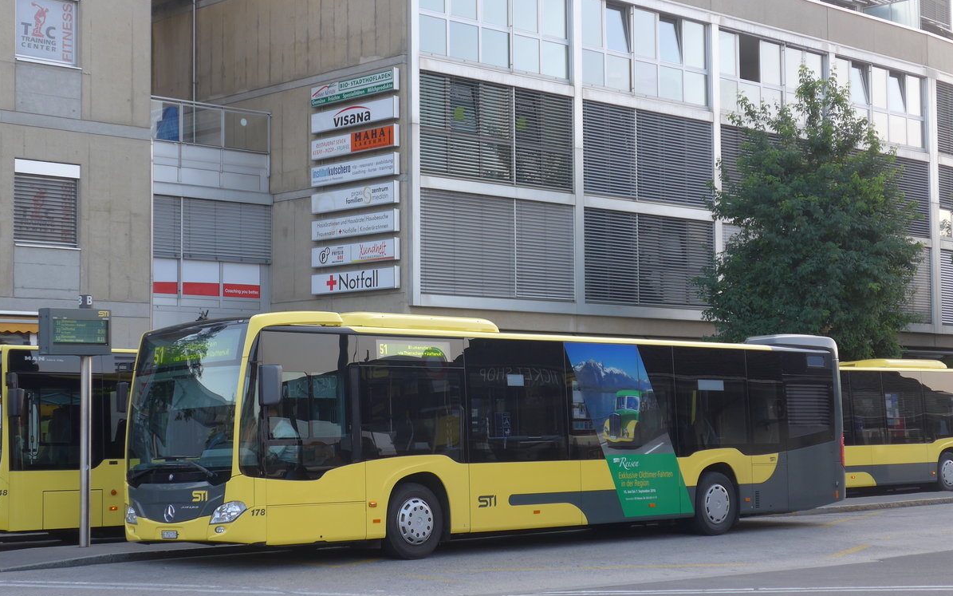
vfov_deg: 19.7
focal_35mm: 66
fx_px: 1714
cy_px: 306
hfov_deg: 31.1
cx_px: 475
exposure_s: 1/80
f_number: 3.7
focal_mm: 12.7
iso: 80
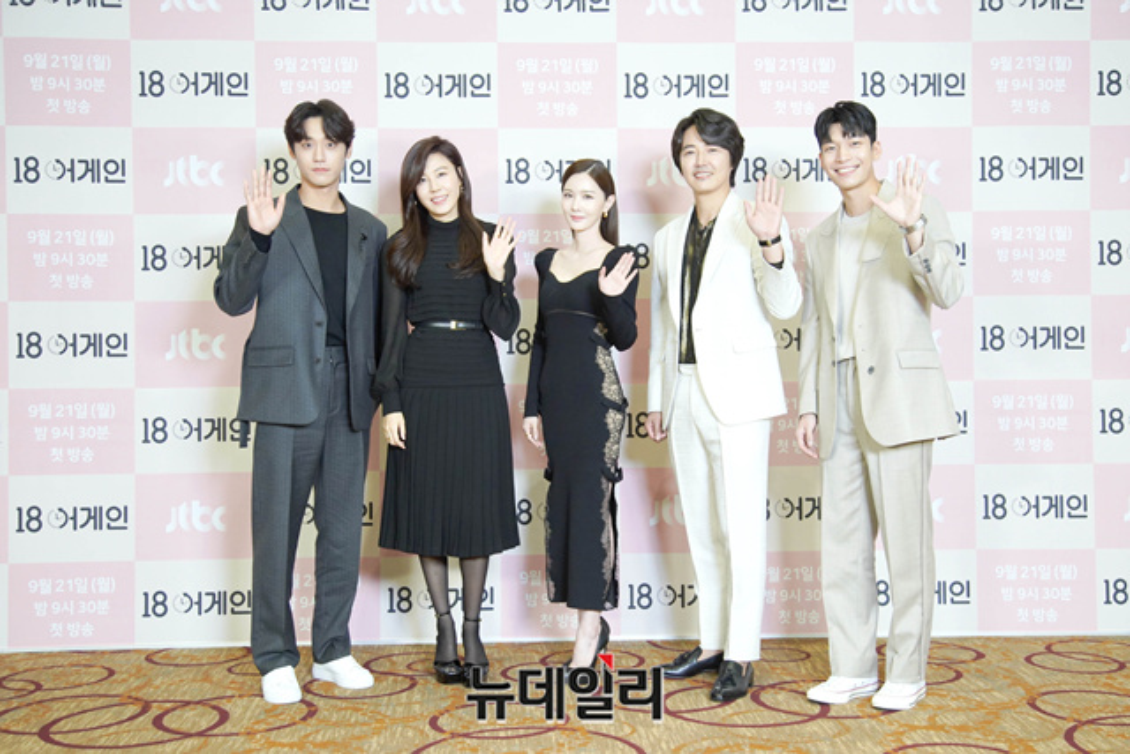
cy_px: 377
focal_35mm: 45
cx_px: 565
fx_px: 1413
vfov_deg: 29.9
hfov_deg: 43.6
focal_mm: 45
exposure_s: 1/125
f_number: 4.5
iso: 2000
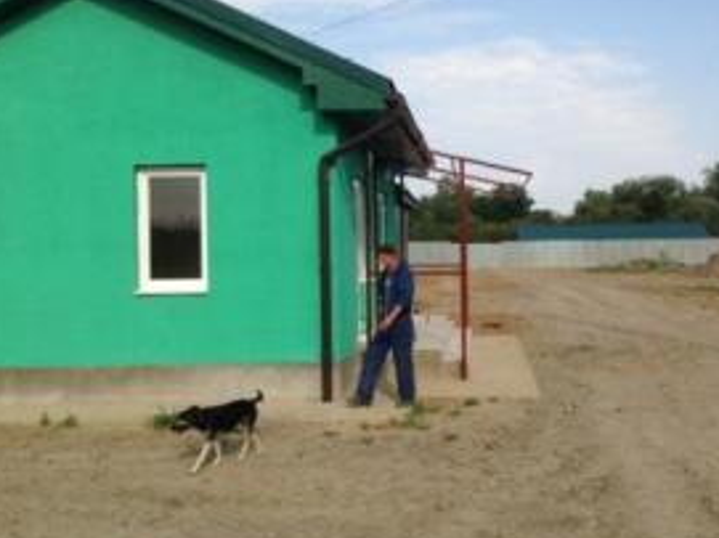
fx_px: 872
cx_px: 442
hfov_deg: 44.5
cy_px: 240
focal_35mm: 42
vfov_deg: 34.3
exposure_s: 1/1391
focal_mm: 4.13
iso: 50
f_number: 2.4
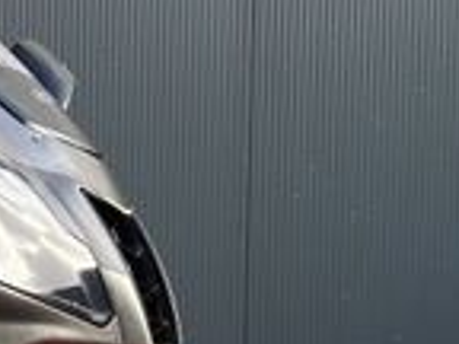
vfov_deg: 13.4
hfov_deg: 14.5
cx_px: -516
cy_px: 427
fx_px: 1419
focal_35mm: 107
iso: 64
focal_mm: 6.86
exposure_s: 1/225
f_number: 1.78
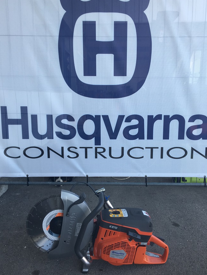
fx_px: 247
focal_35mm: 31
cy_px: 133
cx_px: 103
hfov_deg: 45.4
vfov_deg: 58.3
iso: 25
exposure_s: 1/195
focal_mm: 4.15
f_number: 2.2
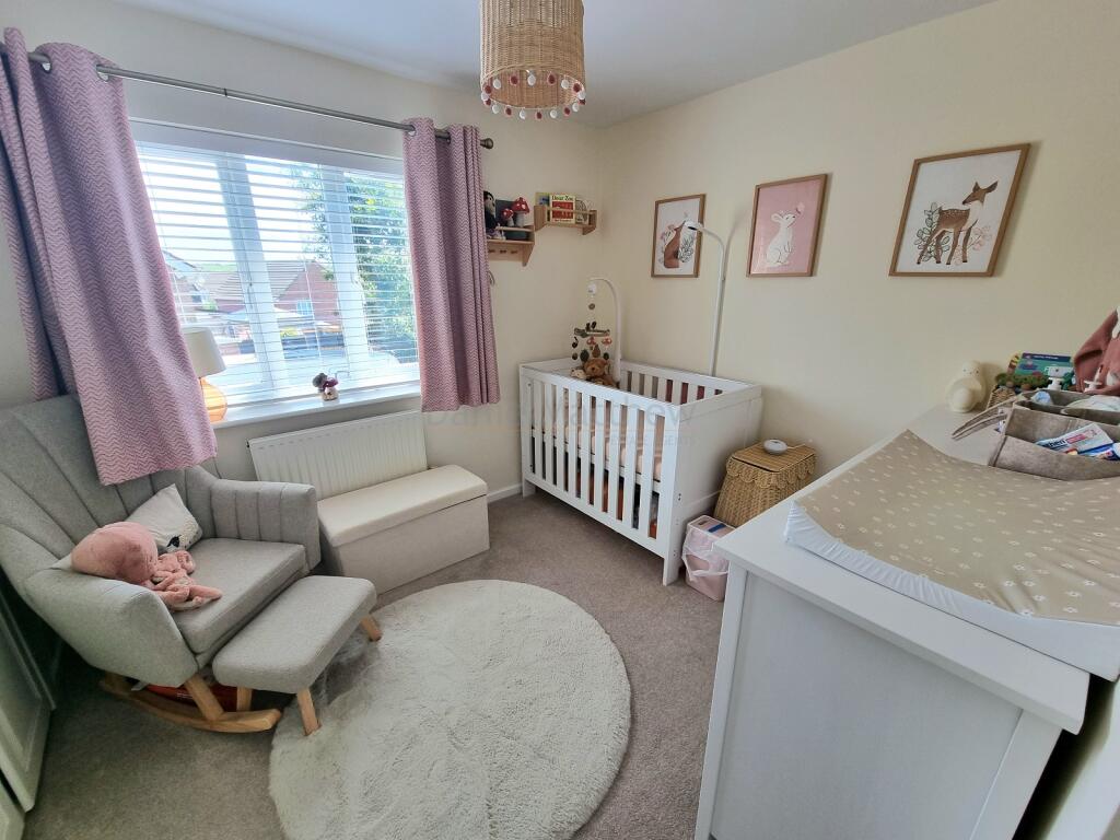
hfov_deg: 106.2
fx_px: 421
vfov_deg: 89.9
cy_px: 420
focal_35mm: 13
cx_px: 560
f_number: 2.2
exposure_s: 1/120
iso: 64
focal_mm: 2.2
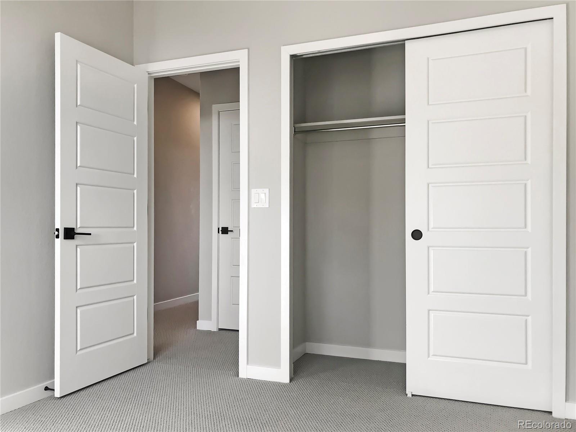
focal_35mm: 28
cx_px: 288
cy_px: 216
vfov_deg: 49.7
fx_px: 466
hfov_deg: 63.4
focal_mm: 3.99
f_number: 1.8
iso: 40
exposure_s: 1/120
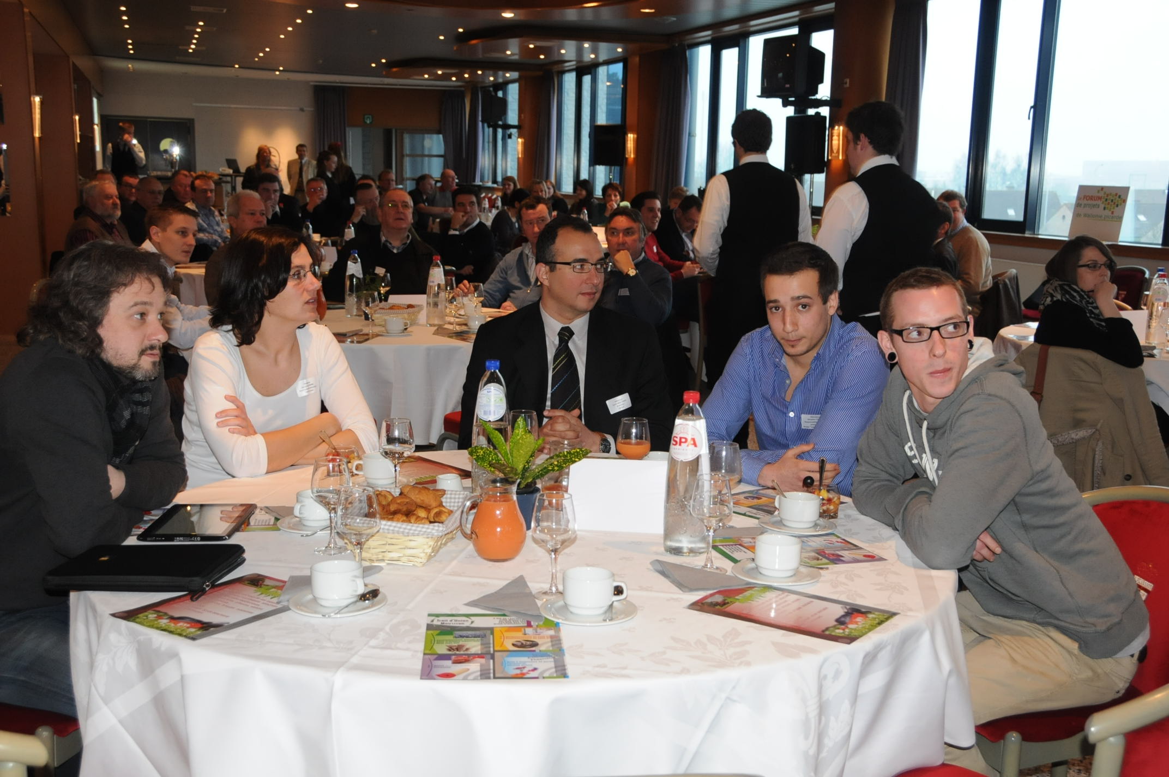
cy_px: 388
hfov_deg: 46.4
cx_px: 584
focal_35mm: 42
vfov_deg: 31.8
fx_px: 1362
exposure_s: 1/60
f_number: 5
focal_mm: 28
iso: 1000
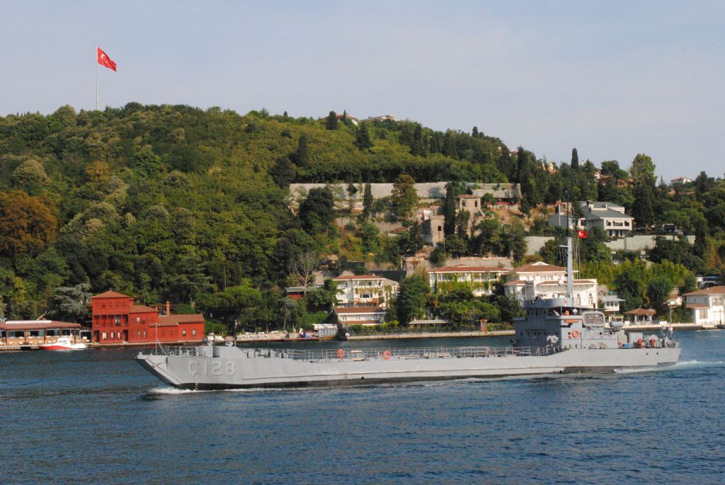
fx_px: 1149
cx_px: 362
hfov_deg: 35.0
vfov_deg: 23.8
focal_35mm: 57
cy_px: 242
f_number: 16
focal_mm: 38
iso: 1600
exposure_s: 1/1000
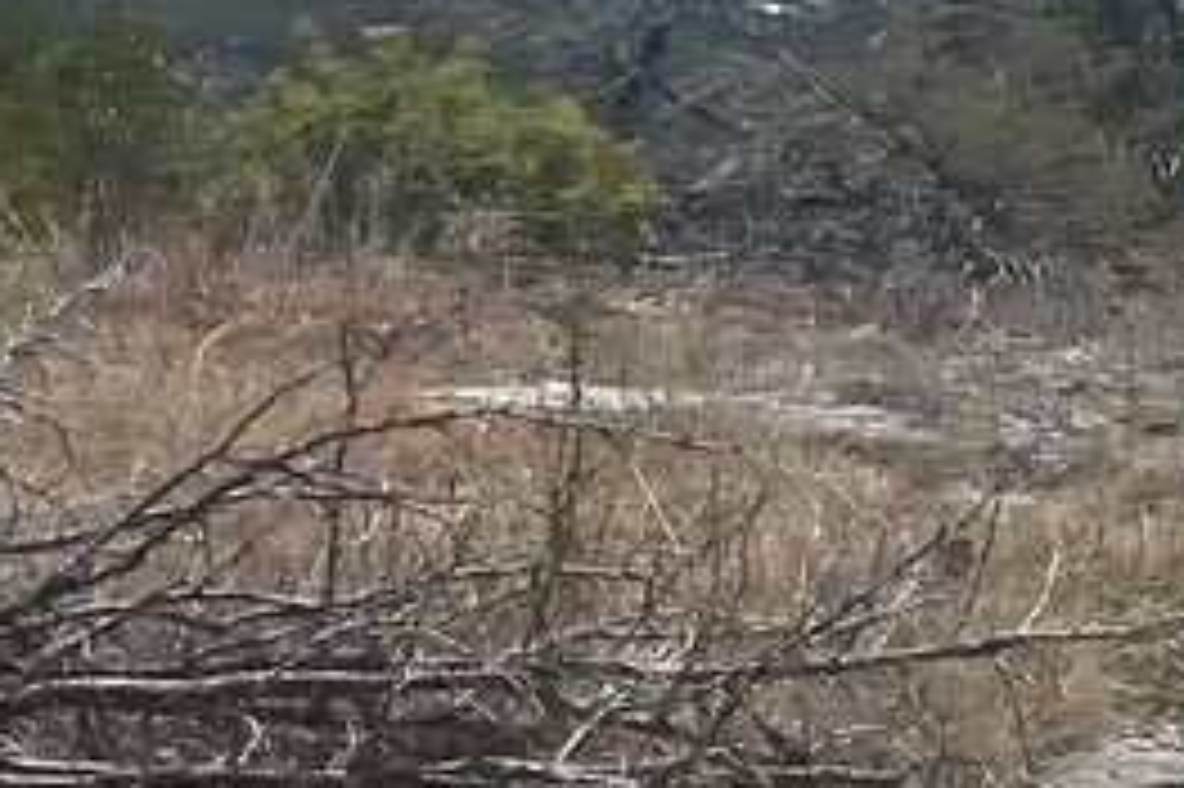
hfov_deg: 13.2
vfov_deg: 8.8
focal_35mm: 148
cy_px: -702
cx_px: -482
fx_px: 4864
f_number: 1.8
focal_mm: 4.25
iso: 32
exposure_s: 1/4444
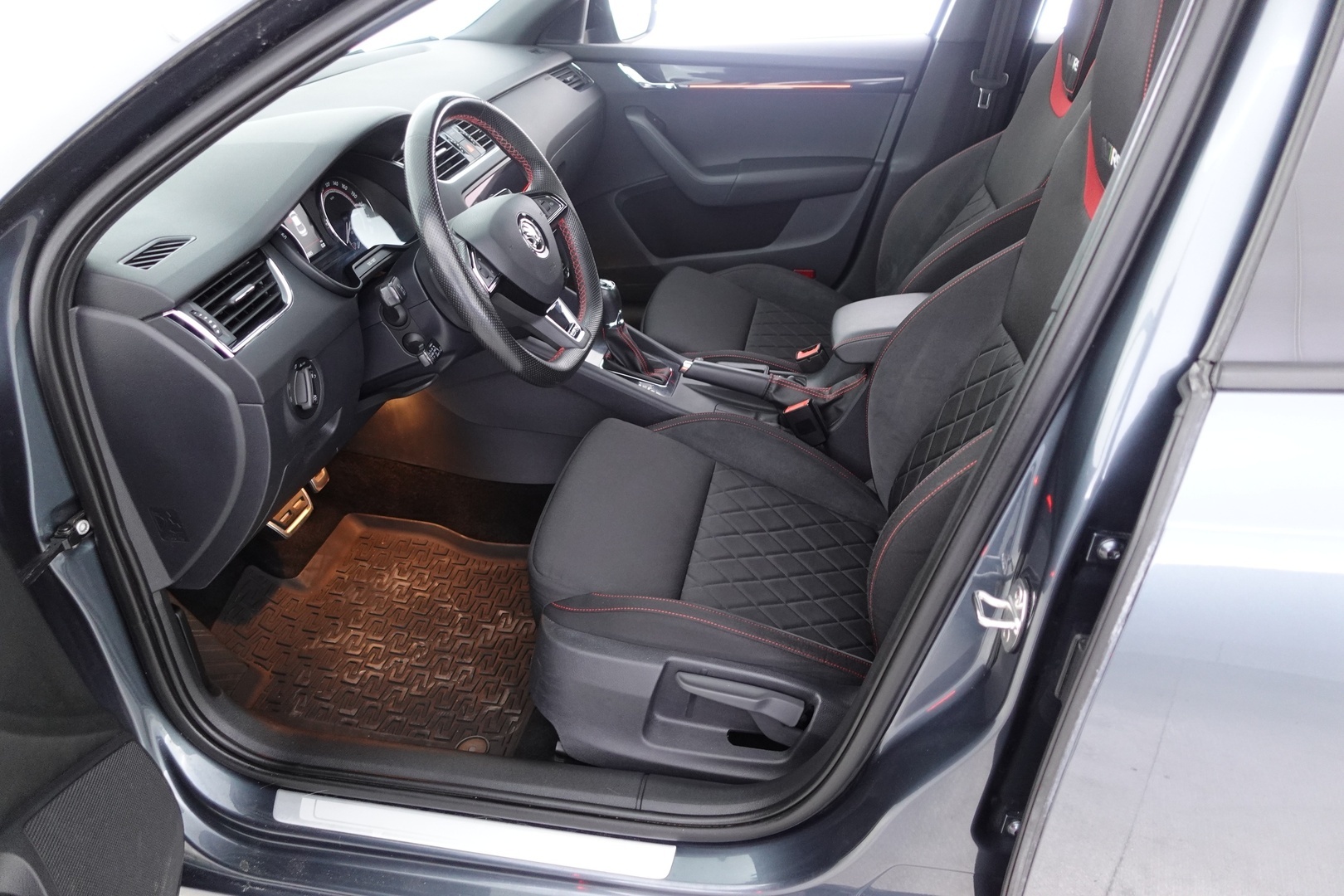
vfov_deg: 53.1
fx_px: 896
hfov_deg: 73.7
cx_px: 672
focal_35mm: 24
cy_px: 448
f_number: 1.8
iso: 800
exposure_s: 1/13
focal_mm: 9.4
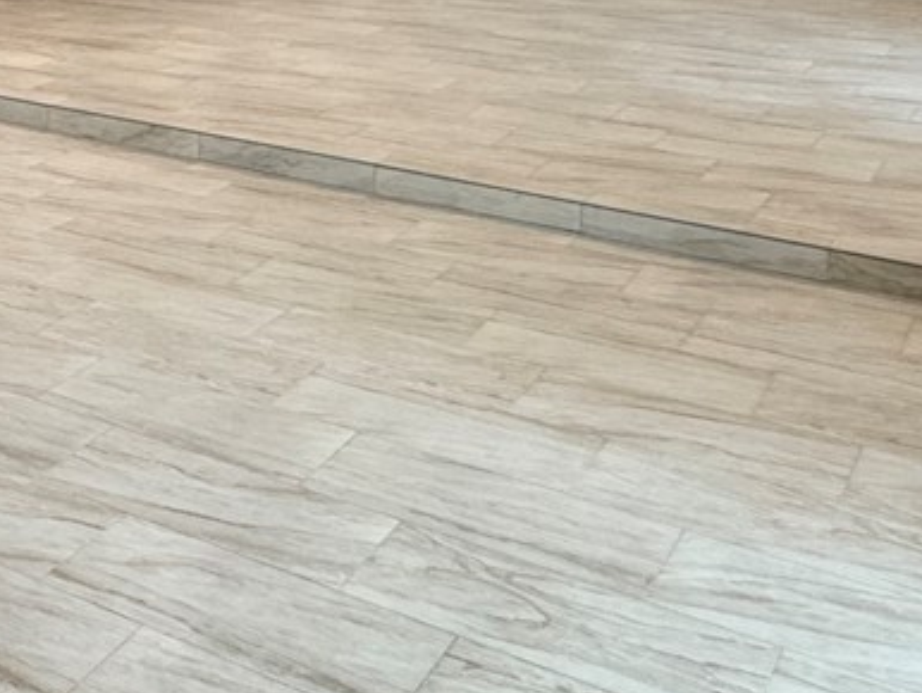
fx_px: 1546
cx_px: -182
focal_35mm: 58
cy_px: -65
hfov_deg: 28.8
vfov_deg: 23.7
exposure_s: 1/120
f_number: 2.2
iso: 250
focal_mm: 2.22
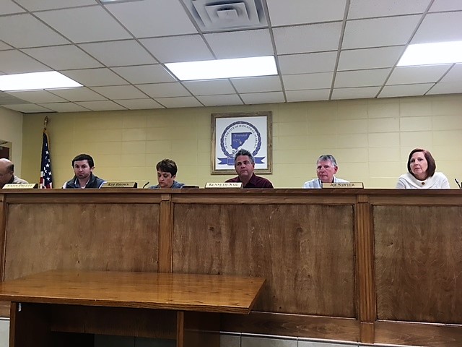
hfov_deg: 61.7
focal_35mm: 29
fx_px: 387
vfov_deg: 48.2
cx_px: 231
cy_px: 174
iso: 64
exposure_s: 1/30
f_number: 2.2
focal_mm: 4.15
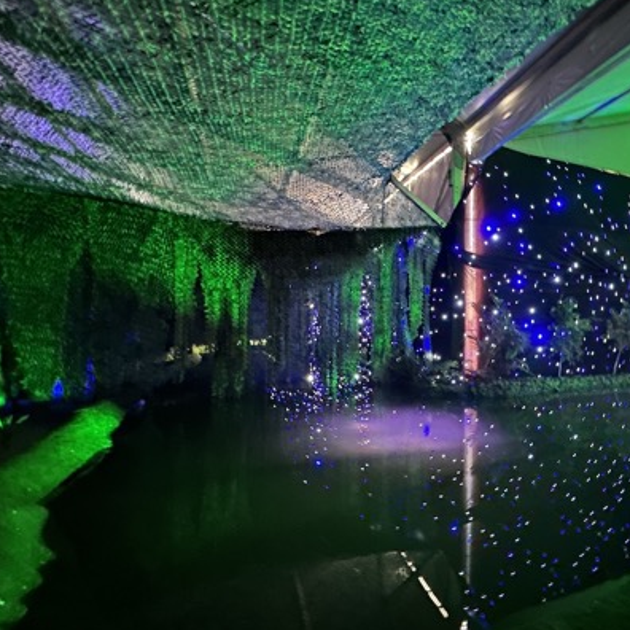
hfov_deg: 73.1
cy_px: 320
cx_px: 407
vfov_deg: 74.8
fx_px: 412
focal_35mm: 20
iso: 1250
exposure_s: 1/11
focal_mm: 2.22
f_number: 2.2
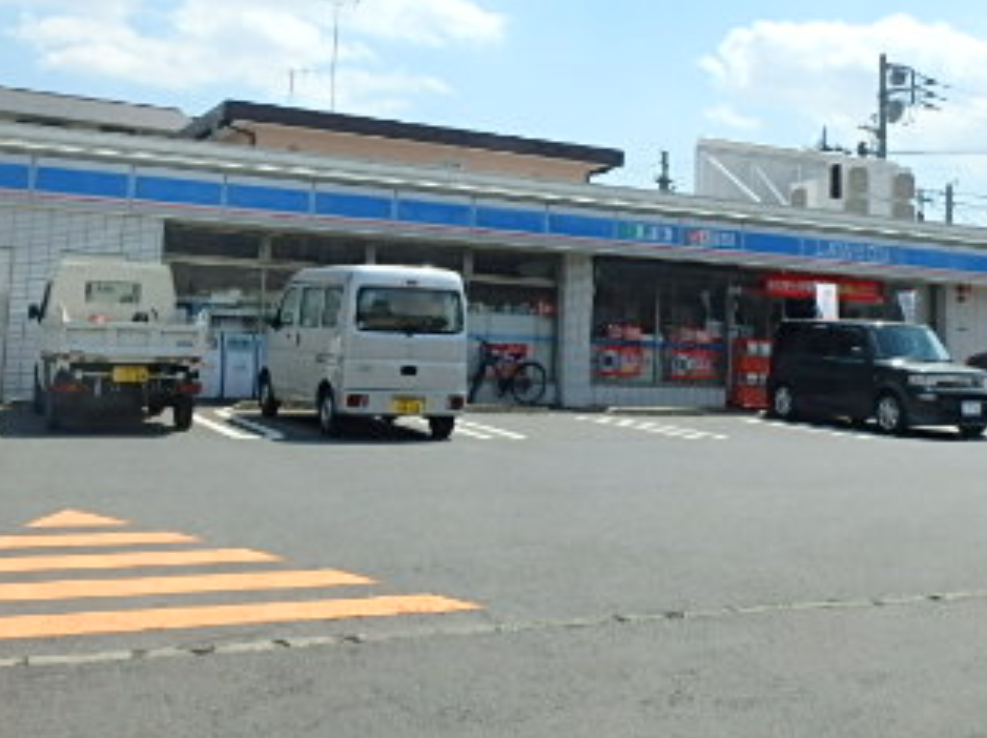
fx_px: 1225
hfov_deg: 43.8
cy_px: 240
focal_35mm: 43
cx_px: 571
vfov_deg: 33.2
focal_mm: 3.7
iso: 125
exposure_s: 1/500
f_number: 6
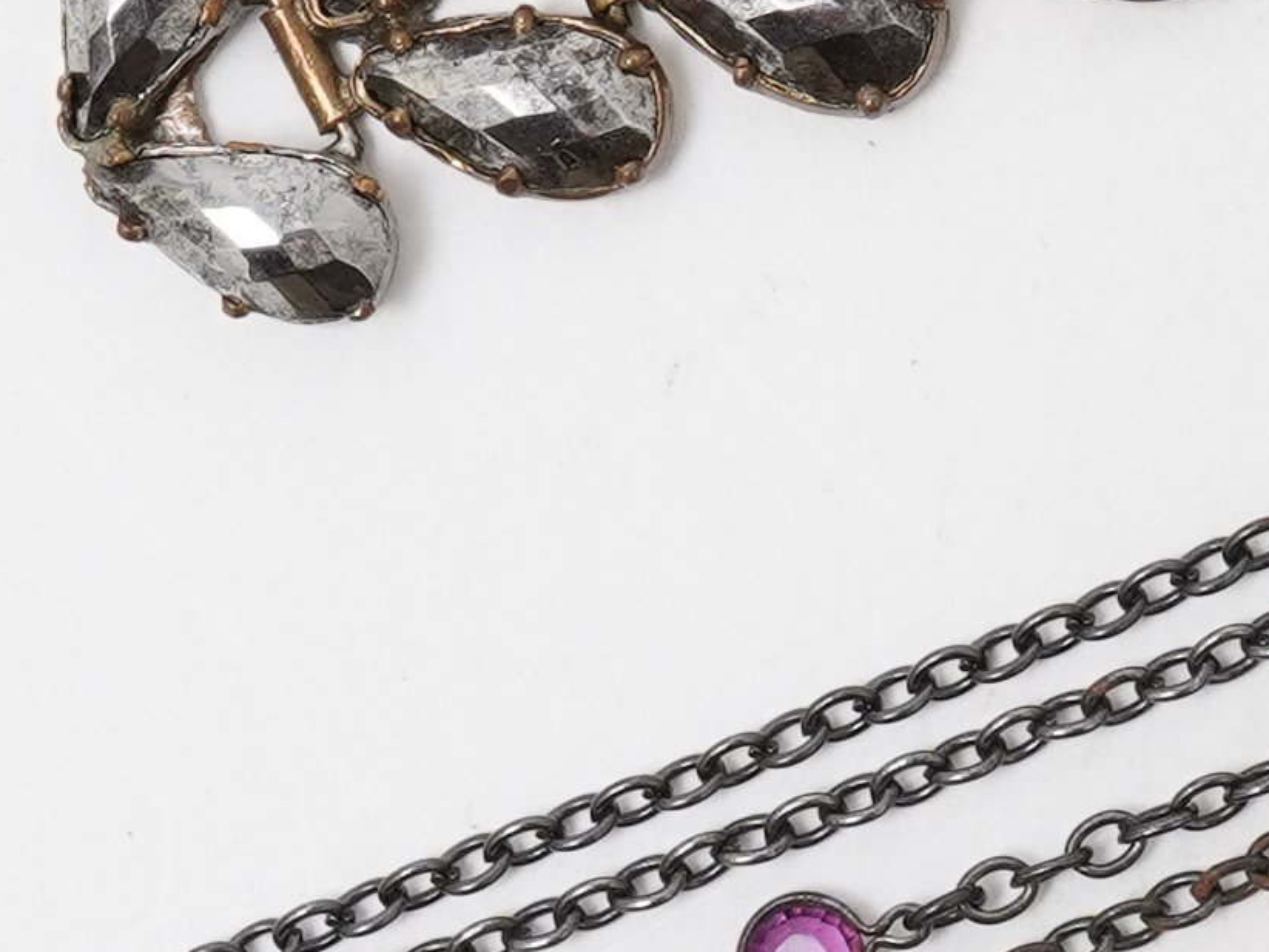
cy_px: 745
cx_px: 1315
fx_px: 7587
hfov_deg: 9.5
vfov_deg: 7.2
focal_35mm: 207
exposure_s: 1/125
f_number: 18
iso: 500
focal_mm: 30
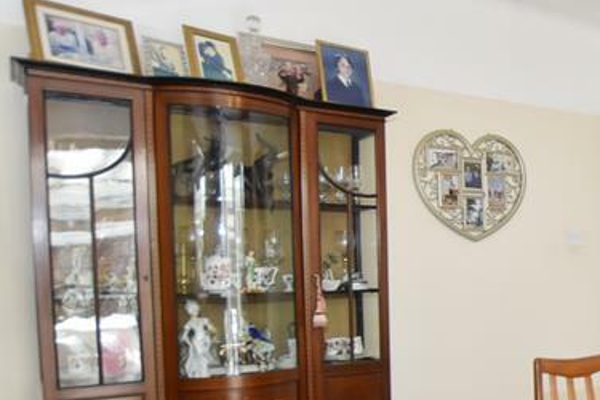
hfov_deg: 37.8
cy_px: 303
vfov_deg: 32.0
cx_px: 690
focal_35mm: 41
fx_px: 683
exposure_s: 1/250
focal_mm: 10
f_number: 3.5
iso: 720
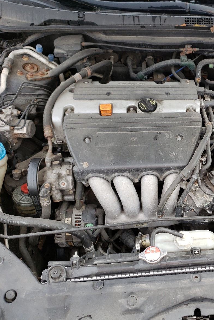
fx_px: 330
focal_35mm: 37
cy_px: 158
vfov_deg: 51.9
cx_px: 201
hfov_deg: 33.6
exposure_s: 1/455
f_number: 1.5
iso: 50
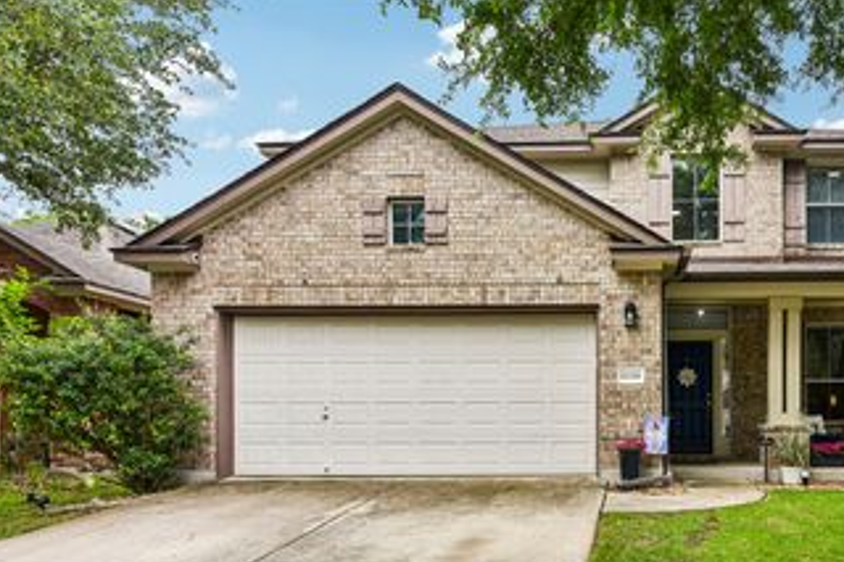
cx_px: 625
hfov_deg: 67.4
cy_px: 429
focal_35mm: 25
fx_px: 586
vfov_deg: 49.0
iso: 100
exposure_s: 1/100
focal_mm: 16
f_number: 8
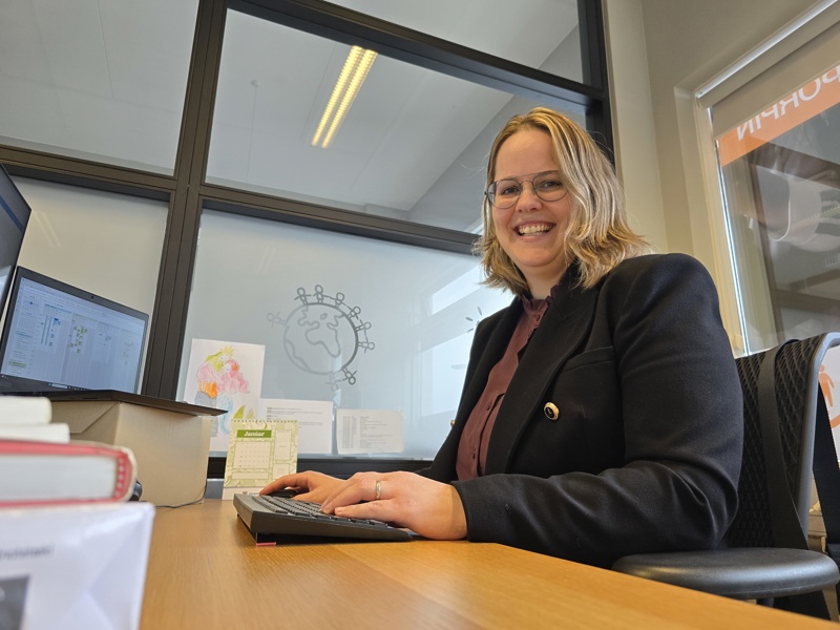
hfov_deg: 73.9
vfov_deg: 58.9
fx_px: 558
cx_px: 420
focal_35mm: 23
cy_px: 315
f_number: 1.7
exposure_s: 1/100
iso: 100
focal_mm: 6.3
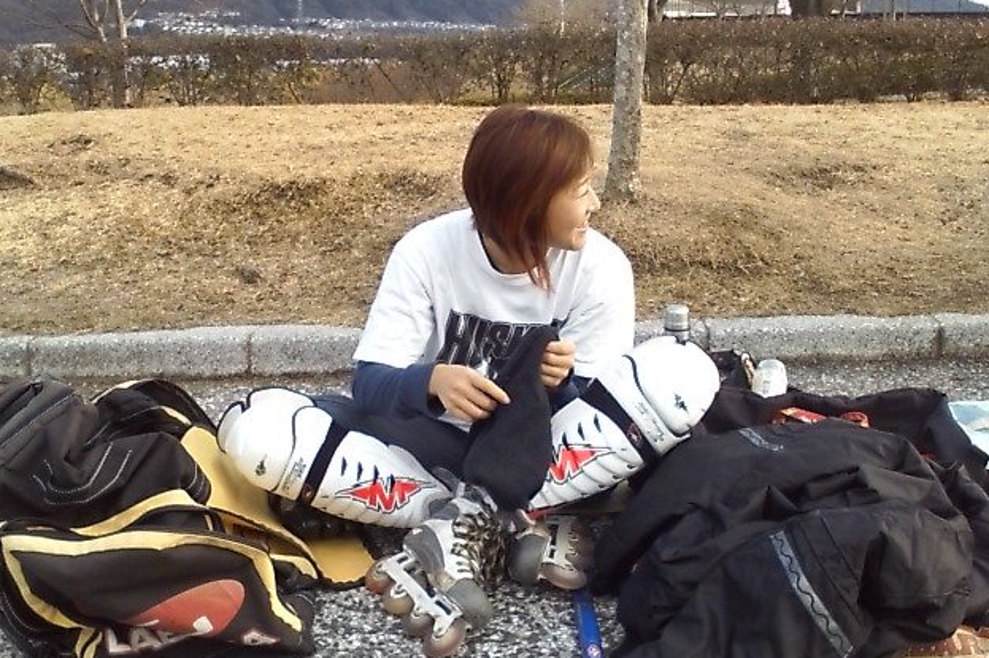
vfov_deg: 42.3
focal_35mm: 31
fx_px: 851
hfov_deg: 60.3
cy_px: 333
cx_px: 506
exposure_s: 1/154
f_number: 3.5
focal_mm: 3.73
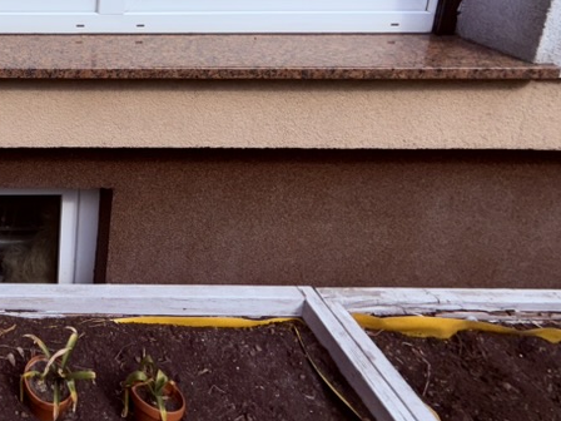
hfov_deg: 44.9
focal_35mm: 32
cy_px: 0
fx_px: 519
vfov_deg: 39.1
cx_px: -39
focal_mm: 2.22
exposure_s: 1/985
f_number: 2.2
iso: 16
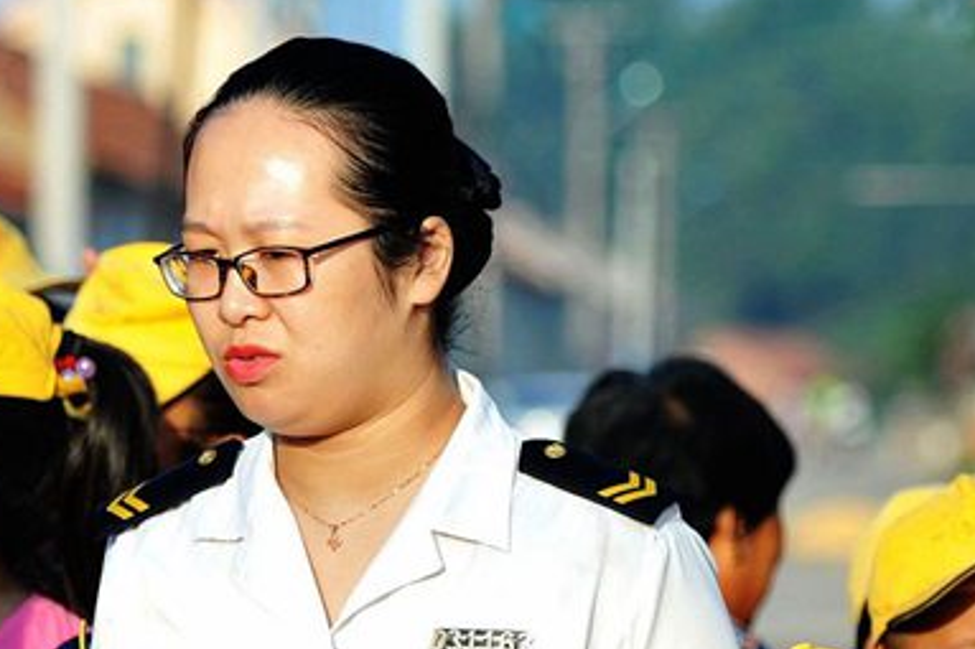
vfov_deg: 4.5
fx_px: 8311
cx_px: 104
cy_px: 697
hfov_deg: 6.7
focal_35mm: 307
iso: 200
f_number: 3.2
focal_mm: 98
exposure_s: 1/1250
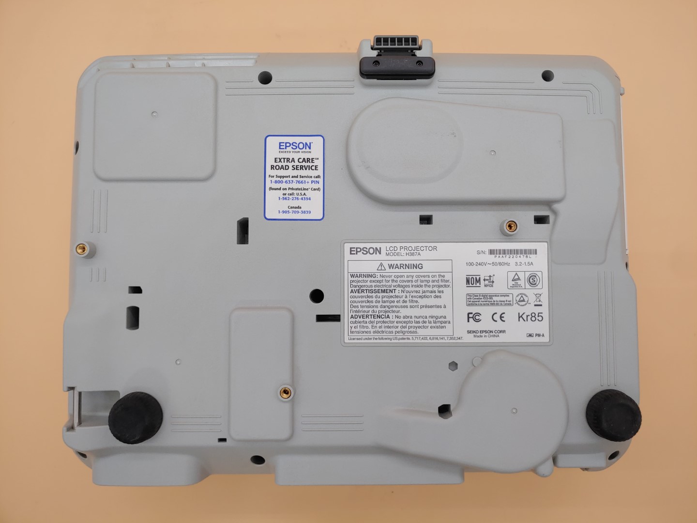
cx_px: 348
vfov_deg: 53.1
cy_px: 262
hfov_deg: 67.3
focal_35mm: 26
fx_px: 524
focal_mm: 4.36
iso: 50
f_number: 1.8
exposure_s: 1/115
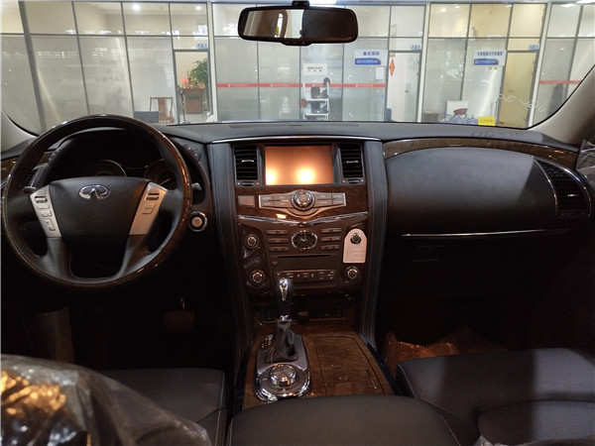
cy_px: 223
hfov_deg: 60.0
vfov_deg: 46.8
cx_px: 298
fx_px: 516
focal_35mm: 30
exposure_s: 1/33.3
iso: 646
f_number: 1.8
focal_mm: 3.95
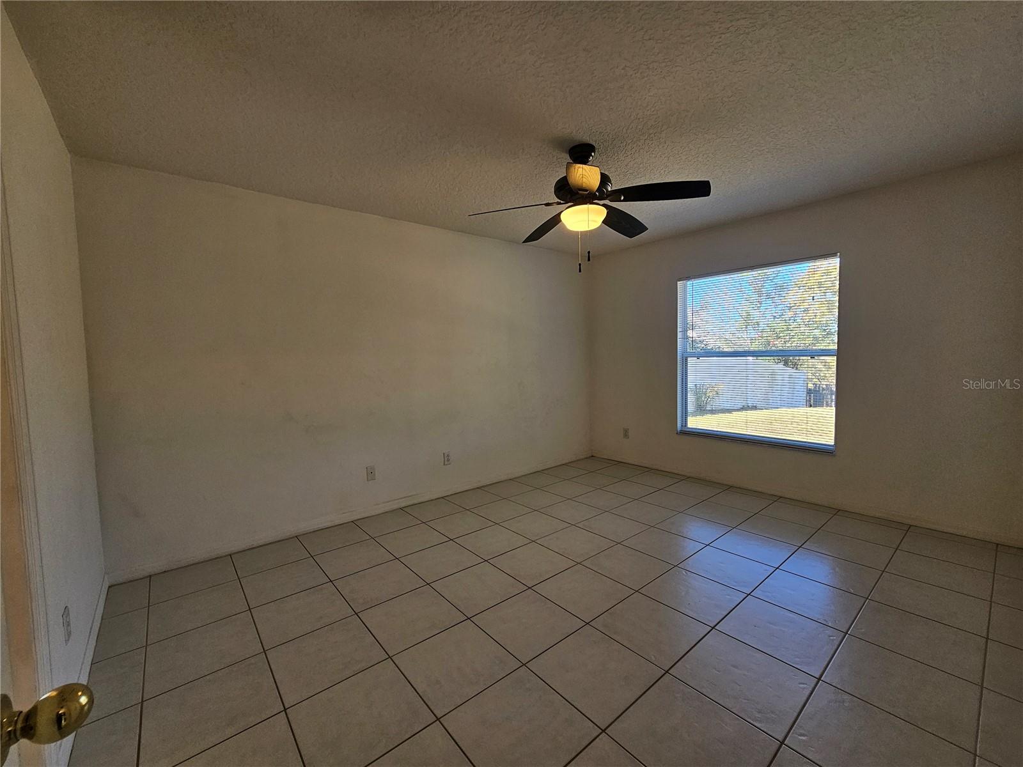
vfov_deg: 89.9
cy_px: 384
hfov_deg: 106.2
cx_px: 512
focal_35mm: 13
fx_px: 384
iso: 80
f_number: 2.2
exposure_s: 1/120
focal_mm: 2.2
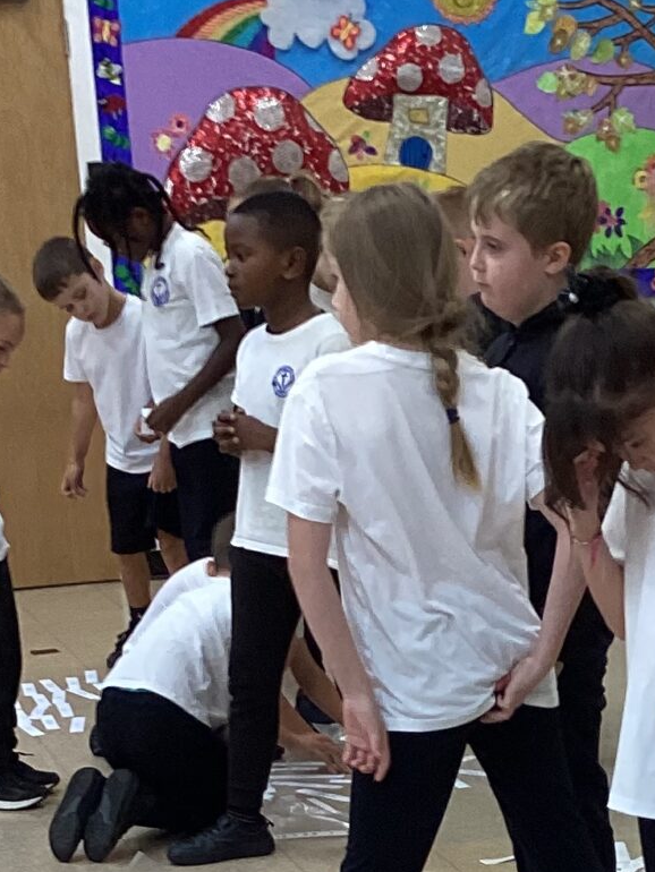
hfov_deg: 14.3
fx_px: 2597
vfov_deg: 18.1
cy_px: 1066
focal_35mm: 103
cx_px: 538
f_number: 2.4
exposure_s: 1/50
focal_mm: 3.3
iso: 80
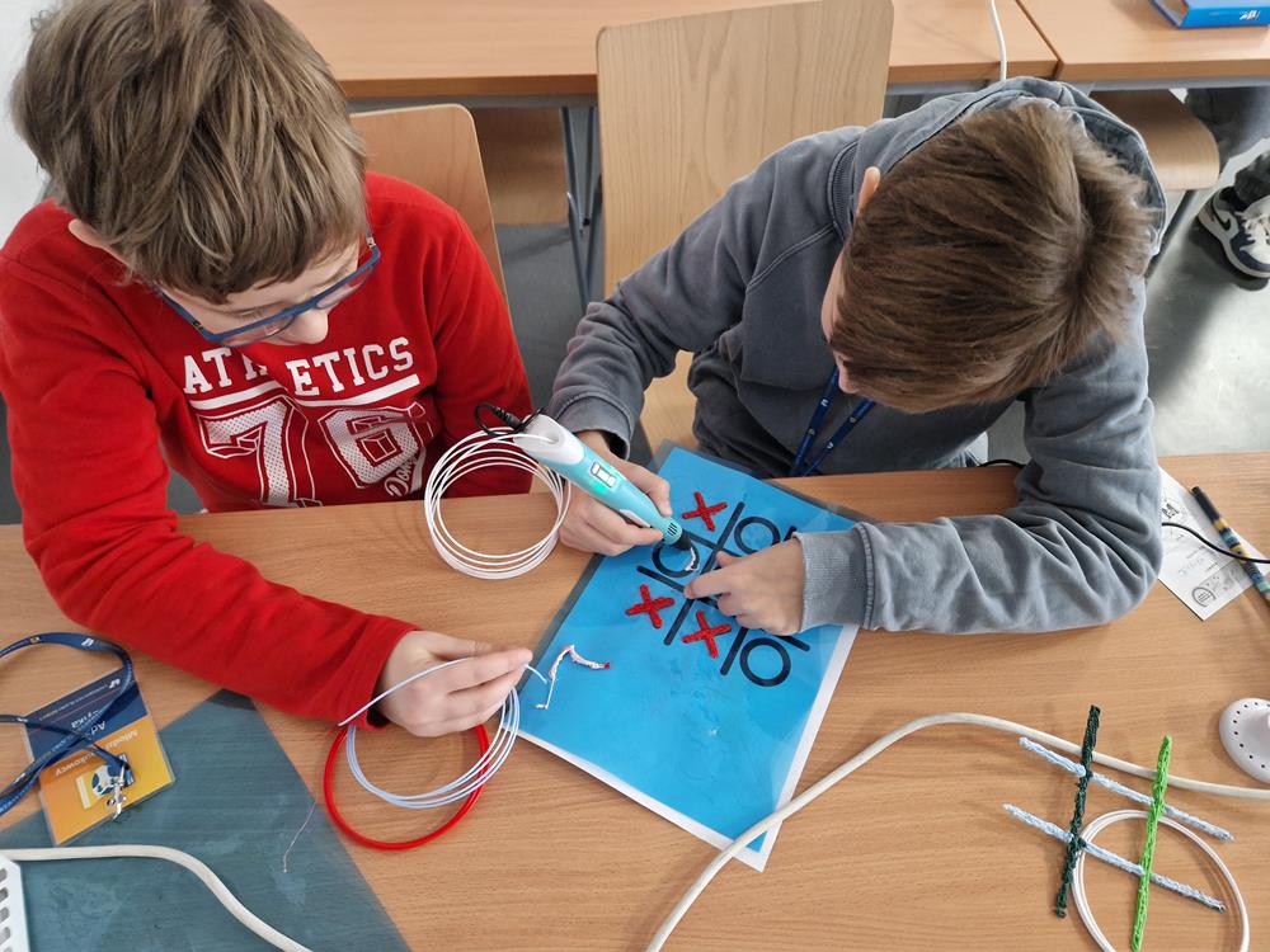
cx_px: 635
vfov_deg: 58.9
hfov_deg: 73.9
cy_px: 476
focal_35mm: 23
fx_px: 844
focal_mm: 5.4
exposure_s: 1/100
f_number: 1.8
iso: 100
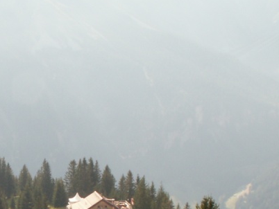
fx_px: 903
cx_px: 18
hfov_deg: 17.3
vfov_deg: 13.0
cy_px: 224
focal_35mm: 112
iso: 50
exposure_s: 1/60
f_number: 8
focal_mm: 7.23
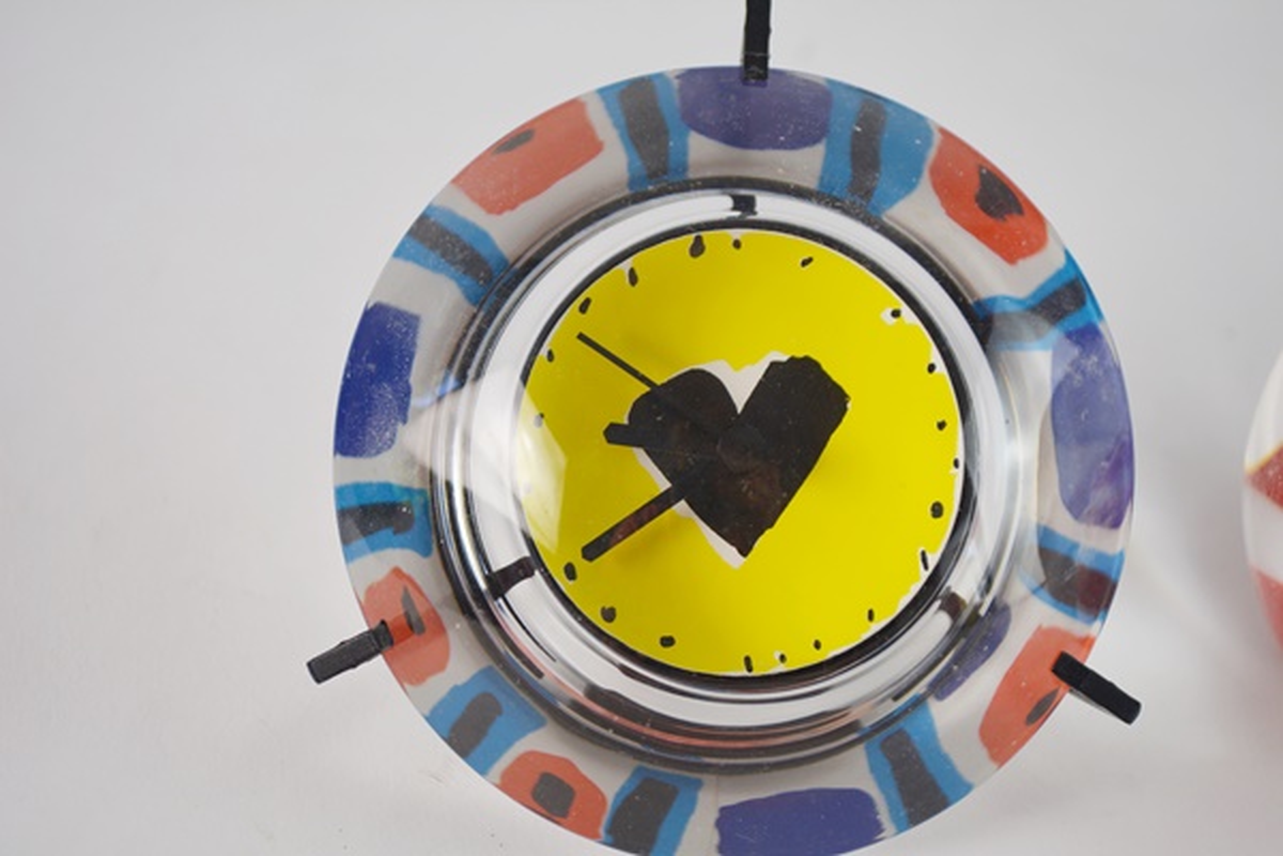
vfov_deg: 18.9
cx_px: 642
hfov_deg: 28.1
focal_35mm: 72
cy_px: 428
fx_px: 2566
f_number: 5.6
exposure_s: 1/125
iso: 320
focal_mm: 48
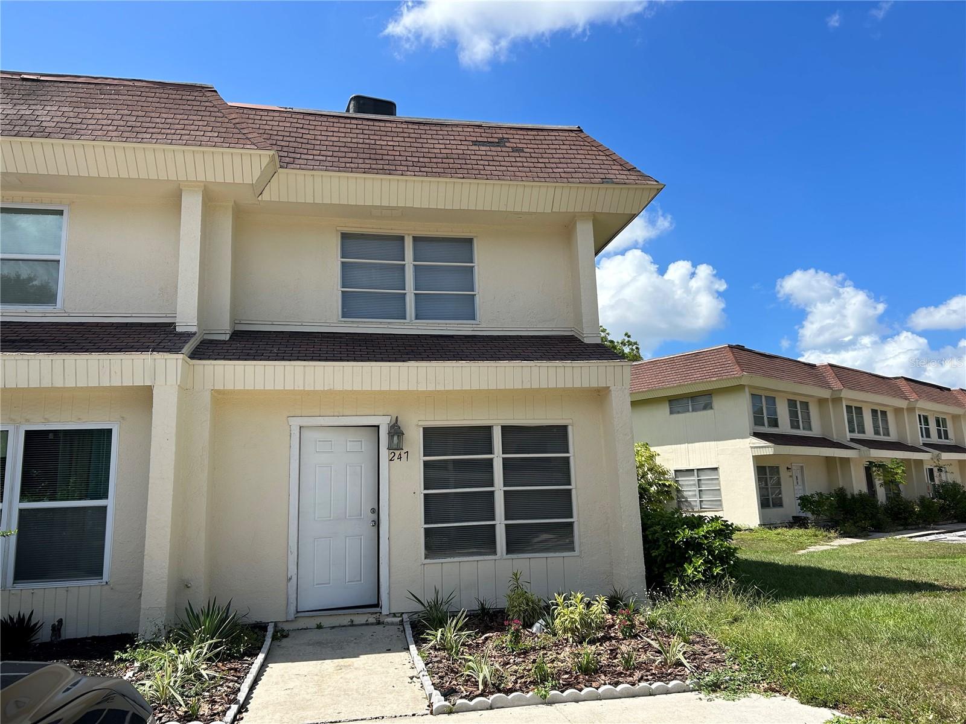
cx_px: 483
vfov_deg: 53.1
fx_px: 726
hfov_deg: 67.3
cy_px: 362
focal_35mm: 26
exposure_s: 1/3968
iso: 50
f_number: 1.5
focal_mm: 5.7
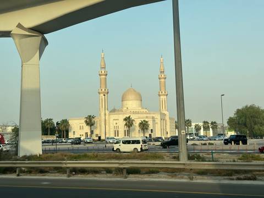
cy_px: 99
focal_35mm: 48
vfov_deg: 30.3
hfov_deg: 39.7
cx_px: 132
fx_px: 366
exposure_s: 1/1721
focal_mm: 6.86
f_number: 1.78
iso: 64
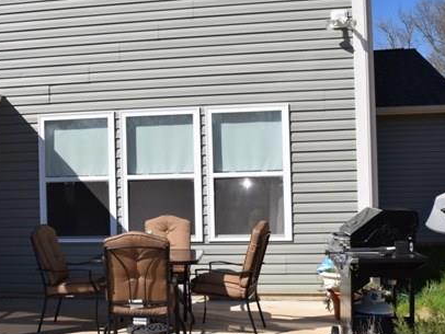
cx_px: 124
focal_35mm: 50
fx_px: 643
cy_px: 188
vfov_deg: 29.1
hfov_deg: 37.4
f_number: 11
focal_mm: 22
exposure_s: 1/200
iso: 100
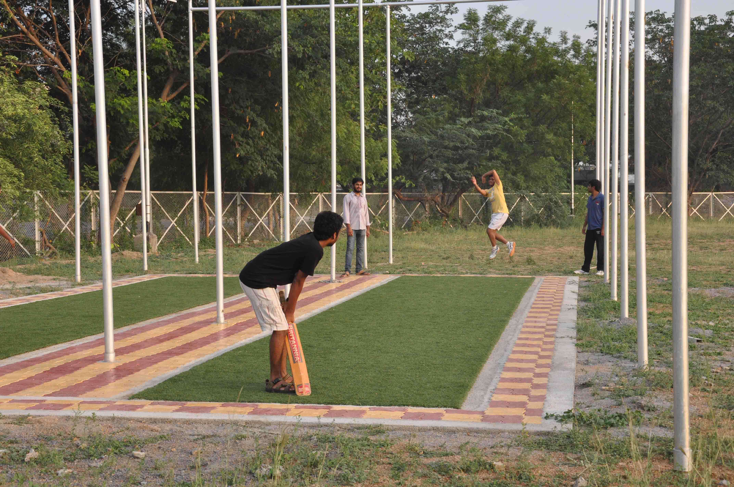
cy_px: 244
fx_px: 1161
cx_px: 367
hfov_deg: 35.1
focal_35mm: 57
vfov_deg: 23.7
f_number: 8
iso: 640
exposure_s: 1/250
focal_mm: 38
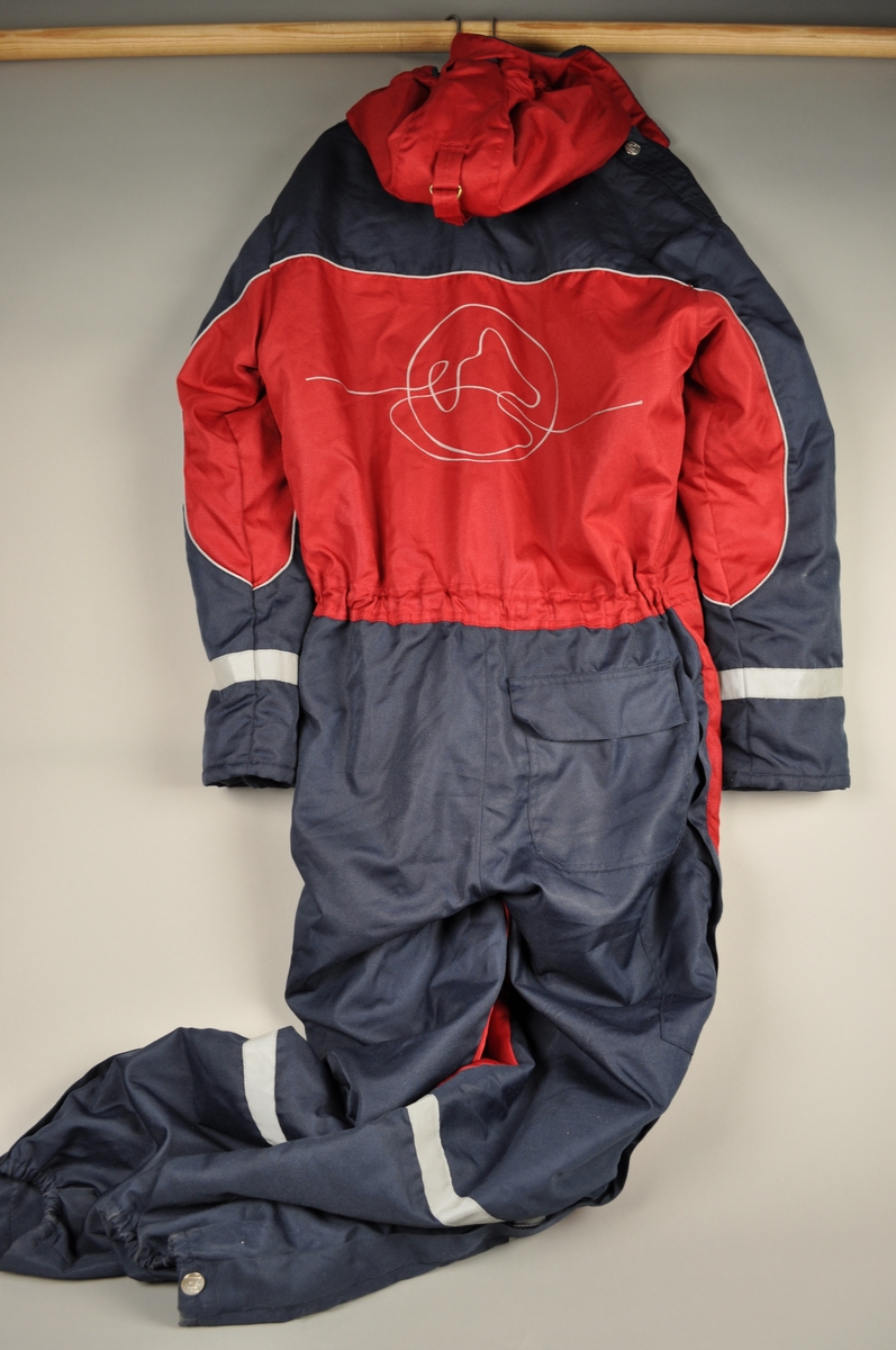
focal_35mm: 30
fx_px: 1123
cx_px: 448
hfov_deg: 43.5
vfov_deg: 62.0
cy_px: 675
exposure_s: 1/50
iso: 200
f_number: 7.1
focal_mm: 20
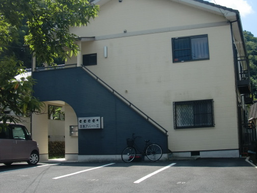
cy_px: 74
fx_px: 356
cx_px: 151
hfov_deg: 39.5
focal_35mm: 48
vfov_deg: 30.1
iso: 64
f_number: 3.9
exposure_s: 1/320
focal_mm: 6.66
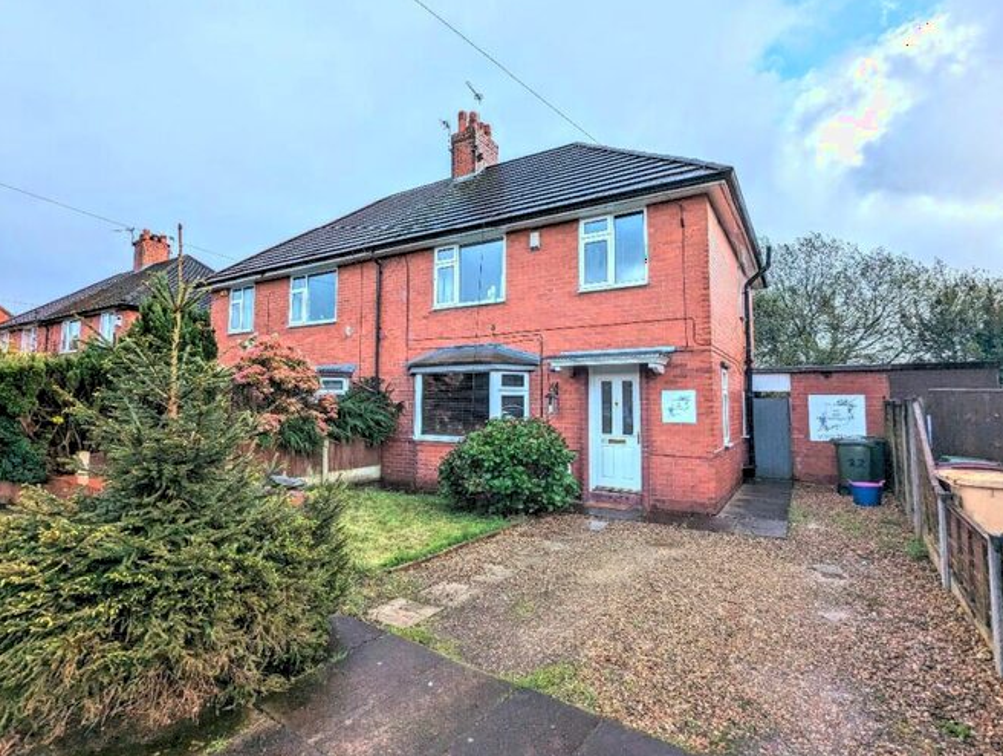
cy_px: 362
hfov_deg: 90.9
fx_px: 493
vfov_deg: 74.8
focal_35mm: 17
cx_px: 505
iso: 56
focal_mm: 2.35
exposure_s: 1/750
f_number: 2.2
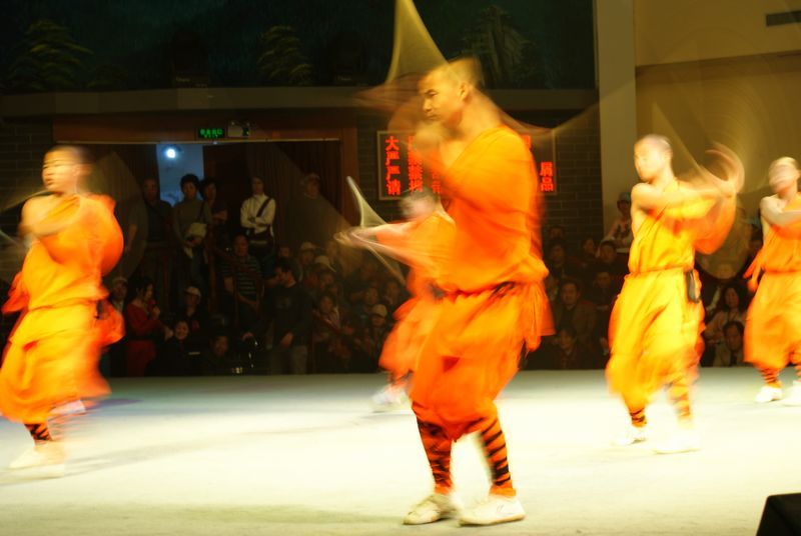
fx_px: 1838
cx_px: 400
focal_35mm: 82
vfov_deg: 16.6
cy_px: 268
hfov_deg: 24.6
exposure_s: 1/8
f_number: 5.6
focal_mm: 55
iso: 200
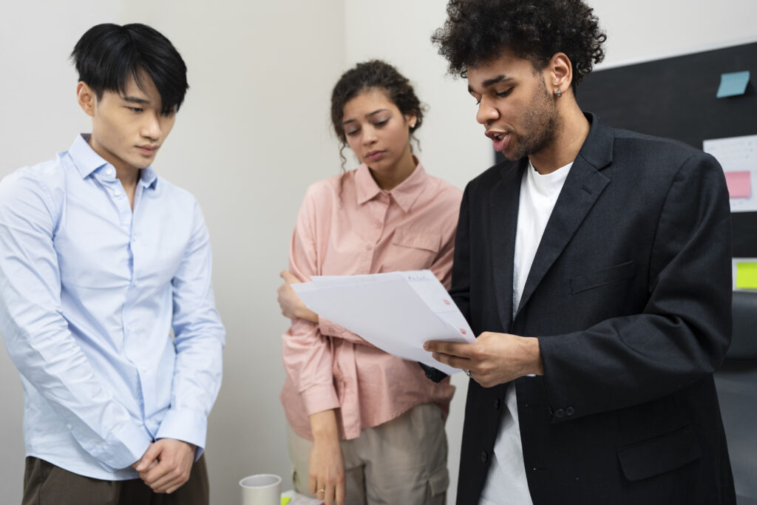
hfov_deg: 54.4
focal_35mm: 35
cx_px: 378
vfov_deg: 37.9
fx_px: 736
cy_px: 252
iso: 500
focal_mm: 35
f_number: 2
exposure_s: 1/250
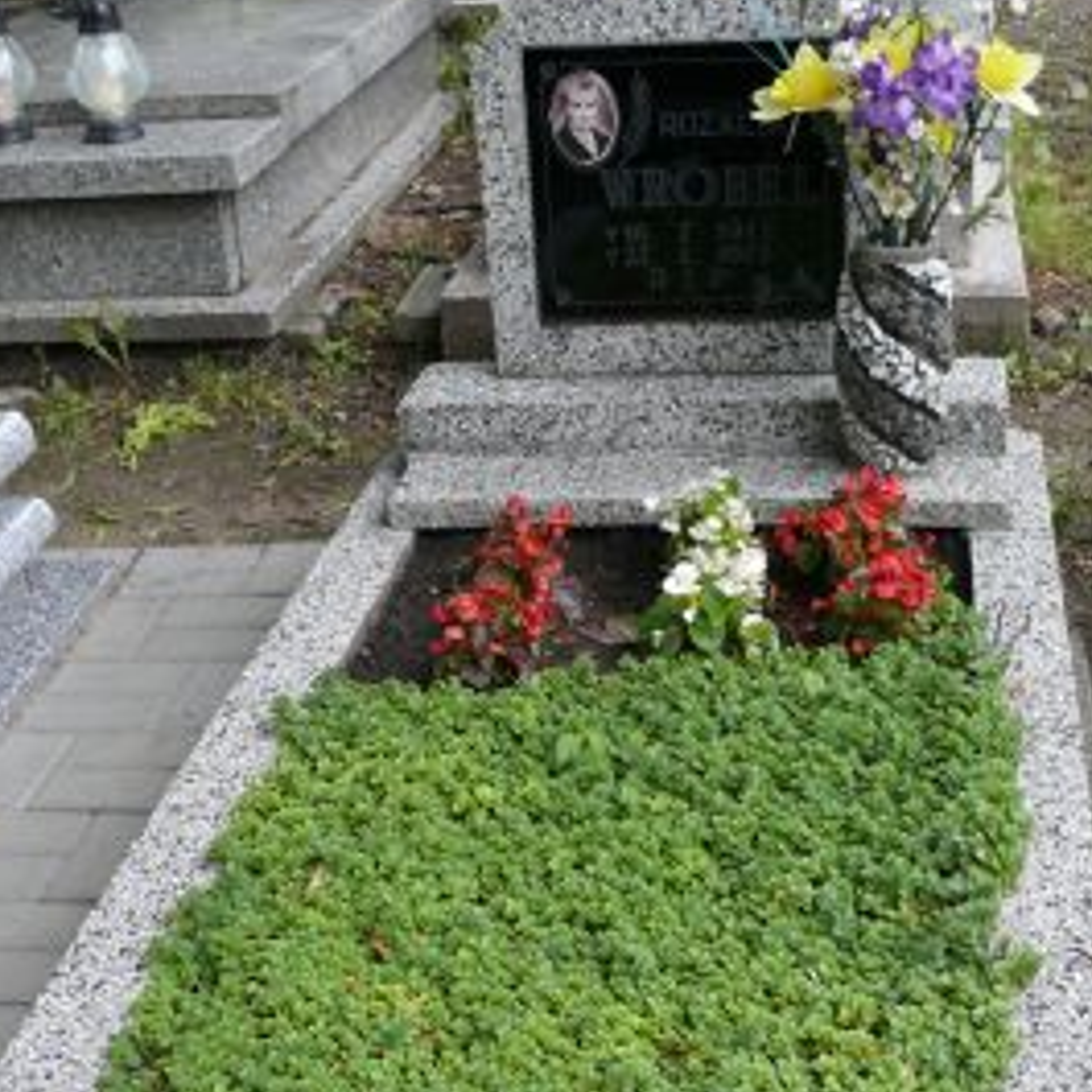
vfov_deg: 29.9
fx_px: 1999
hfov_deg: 30.5
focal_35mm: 56
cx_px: 589
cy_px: 861
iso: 100
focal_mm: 7.4
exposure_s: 1/125
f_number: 2.8
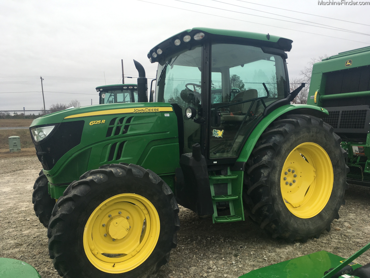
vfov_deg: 48.2
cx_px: 185
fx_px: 310
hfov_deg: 61.7
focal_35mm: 29
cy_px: 139
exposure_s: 1/405
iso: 25
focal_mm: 4.15
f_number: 2.2
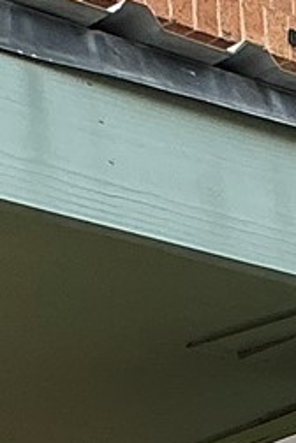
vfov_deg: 8.4
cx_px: 395
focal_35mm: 237
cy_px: 803
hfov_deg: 5.8
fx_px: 2923
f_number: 1.8
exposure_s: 1/400
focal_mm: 3
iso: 25
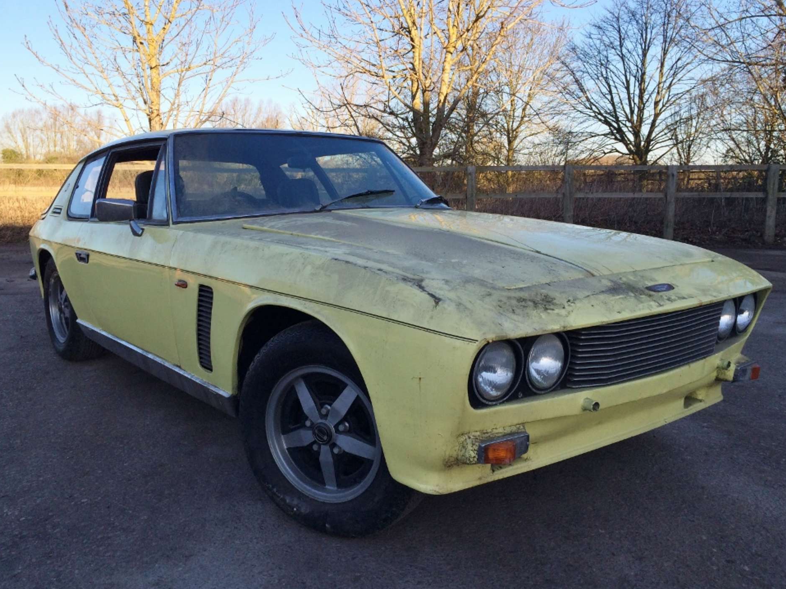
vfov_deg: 45.4
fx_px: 704
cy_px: 295
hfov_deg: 58.4
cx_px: 389
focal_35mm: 31
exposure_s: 1/707
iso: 32
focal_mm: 4.15
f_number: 2.2
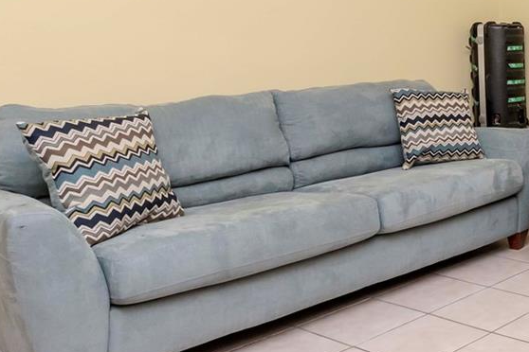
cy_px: 37
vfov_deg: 29.9
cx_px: 643
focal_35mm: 43
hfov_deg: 35.3
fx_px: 632
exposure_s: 1/160
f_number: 8
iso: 500
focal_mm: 10
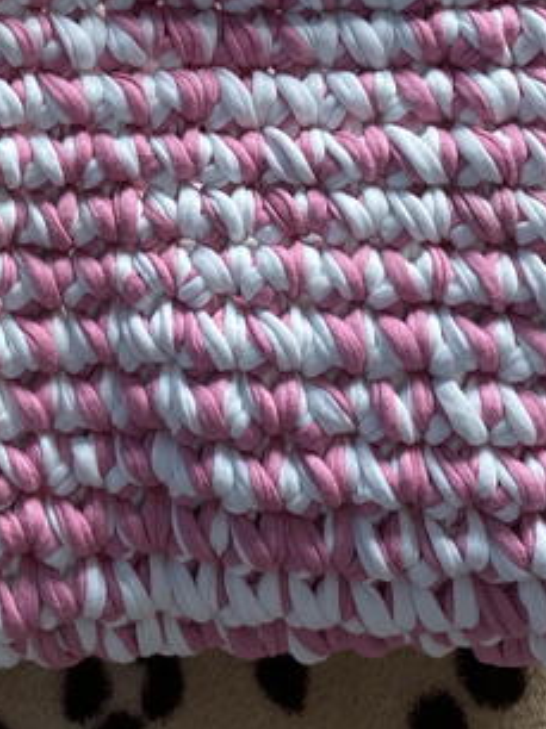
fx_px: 1432
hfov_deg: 21.4
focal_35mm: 68
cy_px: -219
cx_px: 126
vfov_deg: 24.8
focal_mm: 4.25
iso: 320
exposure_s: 1/60
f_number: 1.8
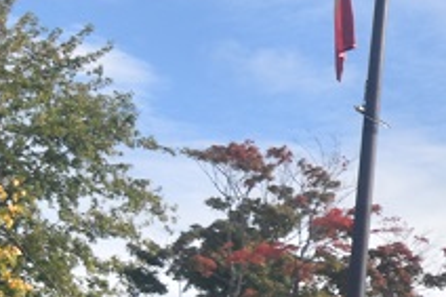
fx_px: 7631
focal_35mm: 616
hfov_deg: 3.3
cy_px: 206
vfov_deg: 2.2
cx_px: 987
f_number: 11
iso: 200
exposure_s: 1/500
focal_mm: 85
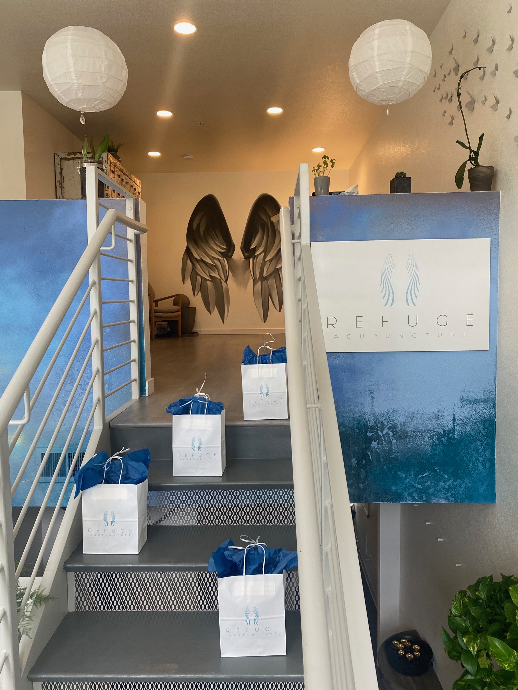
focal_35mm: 26
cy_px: 345
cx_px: 259
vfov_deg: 67.3
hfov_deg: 53.1
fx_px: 519
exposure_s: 1/120
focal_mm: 4.25
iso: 100
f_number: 1.8
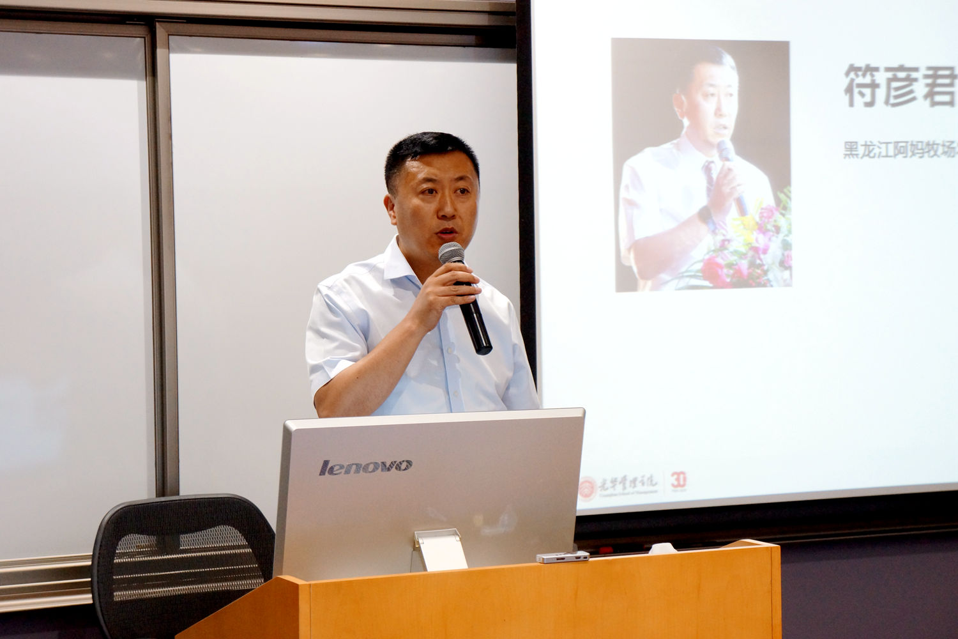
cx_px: 479
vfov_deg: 16.7
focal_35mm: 82
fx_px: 2182
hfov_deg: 24.8
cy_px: 320
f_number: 5.6
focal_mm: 55
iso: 1600
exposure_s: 1/80
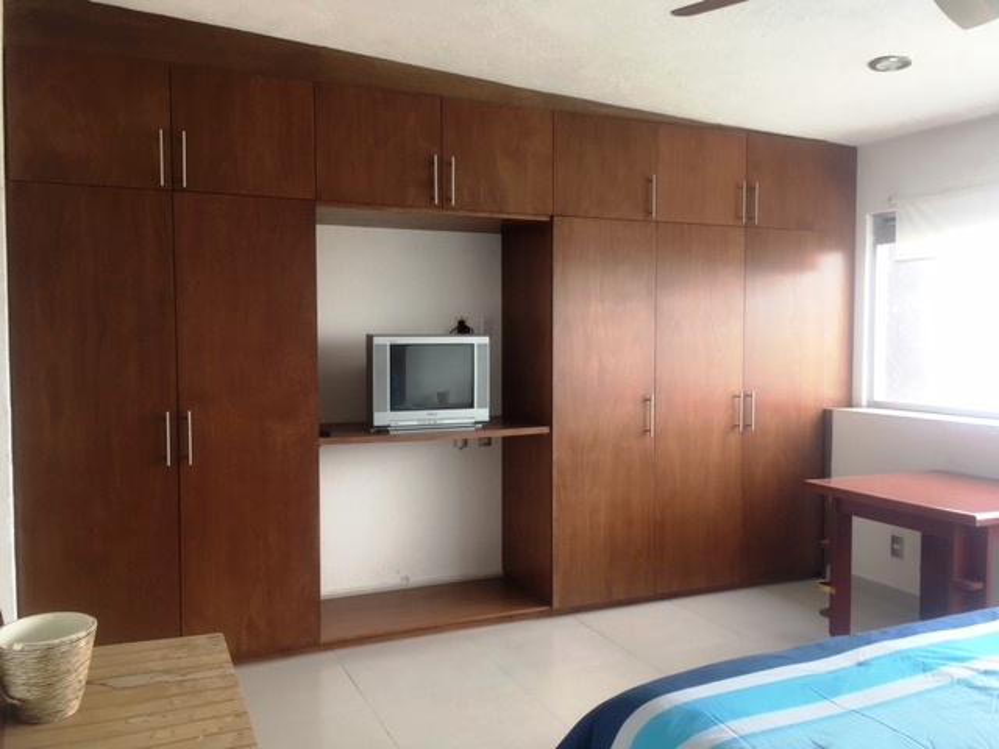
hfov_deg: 61.7
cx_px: 500
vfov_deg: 48.2
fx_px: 837
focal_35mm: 29
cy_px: 374
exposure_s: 1/60
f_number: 2.2
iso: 32
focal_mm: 4.15
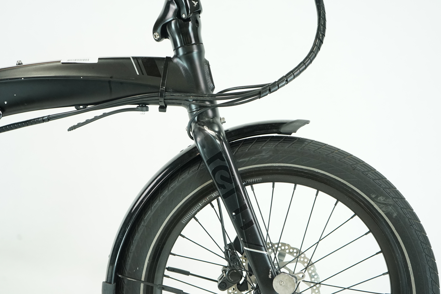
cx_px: 220
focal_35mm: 39
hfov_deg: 49.6
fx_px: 478
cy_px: 147
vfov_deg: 34.2
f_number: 5
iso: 2500
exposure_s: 1/200
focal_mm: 39
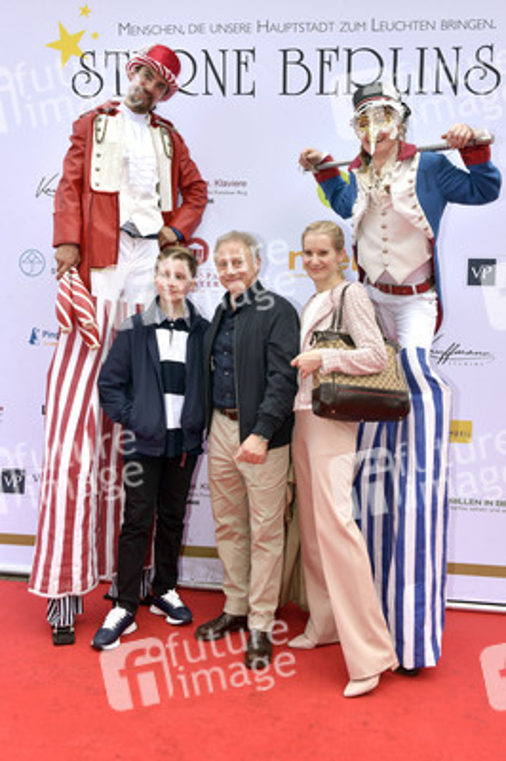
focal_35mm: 32
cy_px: 380
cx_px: 253
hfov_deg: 41.0
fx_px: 676
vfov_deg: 58.8
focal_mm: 32
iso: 400
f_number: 10
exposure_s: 1/250
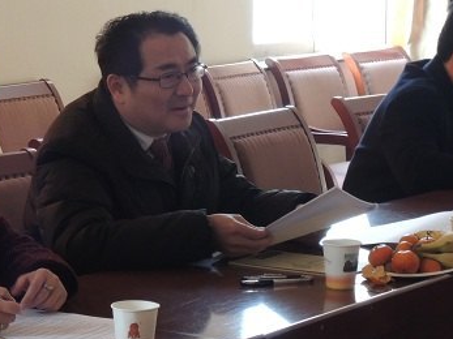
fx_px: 1923
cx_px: 167
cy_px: 95
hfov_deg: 13.4
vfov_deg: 10.1
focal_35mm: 147
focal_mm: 15.2
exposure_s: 1/25
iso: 400
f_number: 5
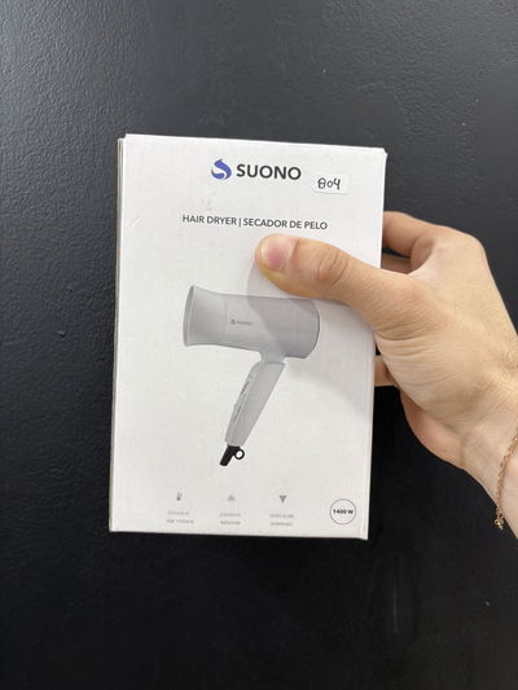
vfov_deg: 67.3
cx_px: 259
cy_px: 345
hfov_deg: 53.1
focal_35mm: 26
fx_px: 519
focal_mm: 5.96
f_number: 1.6
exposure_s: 1/50
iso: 64
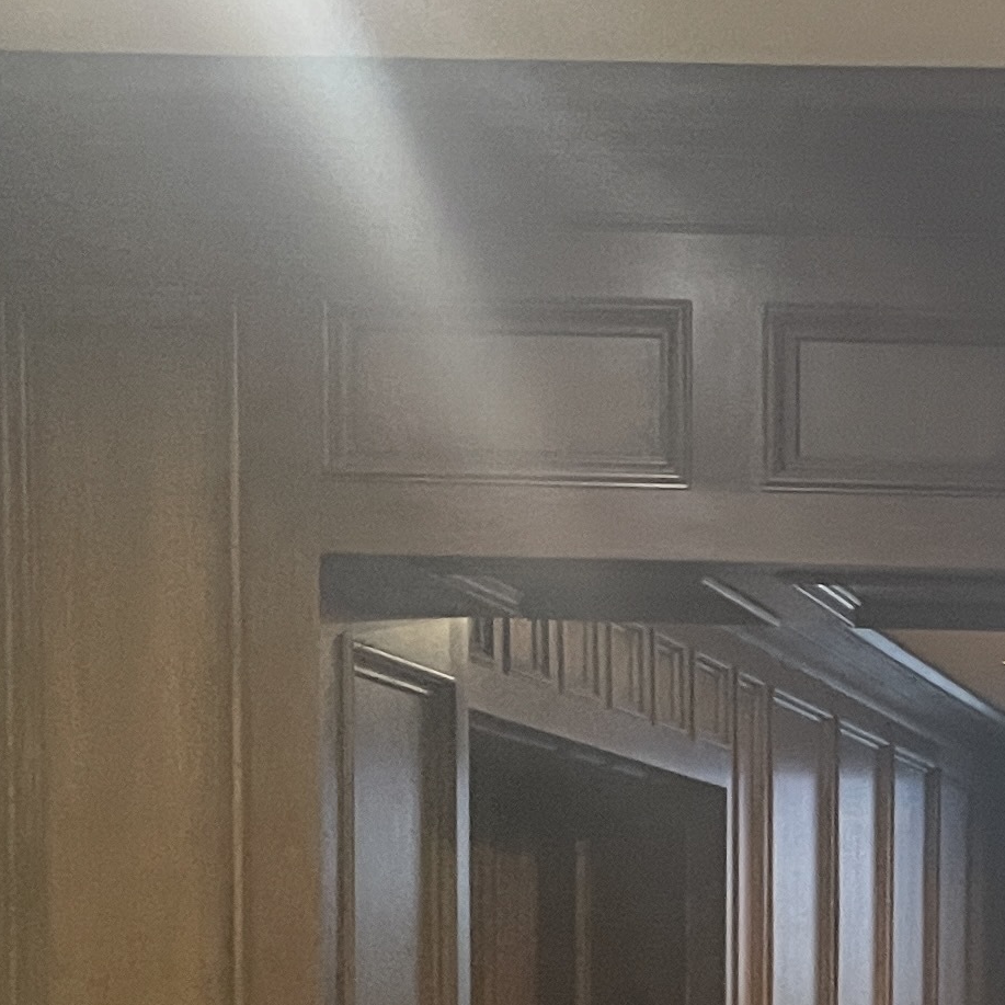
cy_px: 1337
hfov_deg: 16.3
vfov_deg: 16.2
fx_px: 3318
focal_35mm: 101
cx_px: 1284
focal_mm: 4.2
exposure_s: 1/40
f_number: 1.6
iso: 400
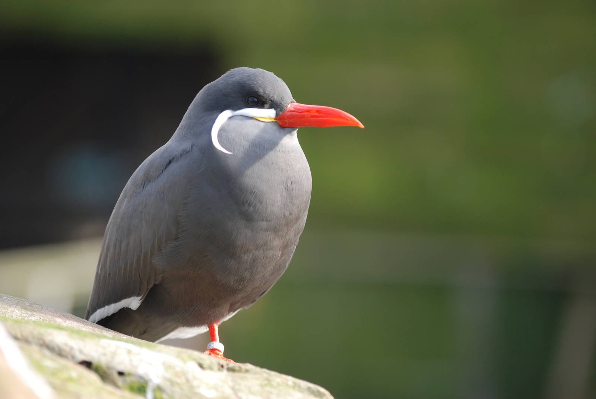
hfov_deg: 10.1
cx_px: 298
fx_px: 3356
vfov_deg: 6.8
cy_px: 200
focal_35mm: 202
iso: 200
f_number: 4.5
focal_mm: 135
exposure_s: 1/200
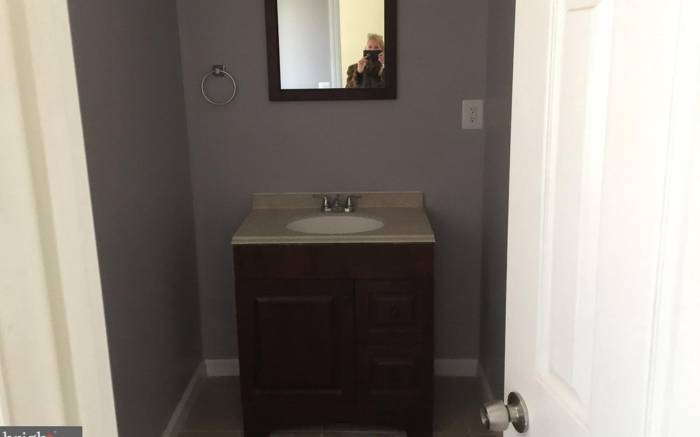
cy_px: 190
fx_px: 591
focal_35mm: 31
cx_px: 350
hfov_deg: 61.2
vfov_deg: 40.5
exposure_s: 1/4
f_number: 2.2
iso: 64
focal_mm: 4.15
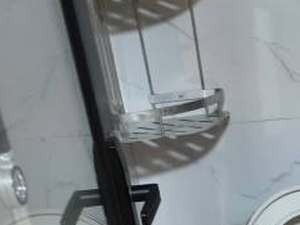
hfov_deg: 21.8
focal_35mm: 79
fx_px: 685
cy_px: 301
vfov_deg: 17.4
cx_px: 407
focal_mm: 6.54
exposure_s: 1/33.3
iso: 424
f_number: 1.57
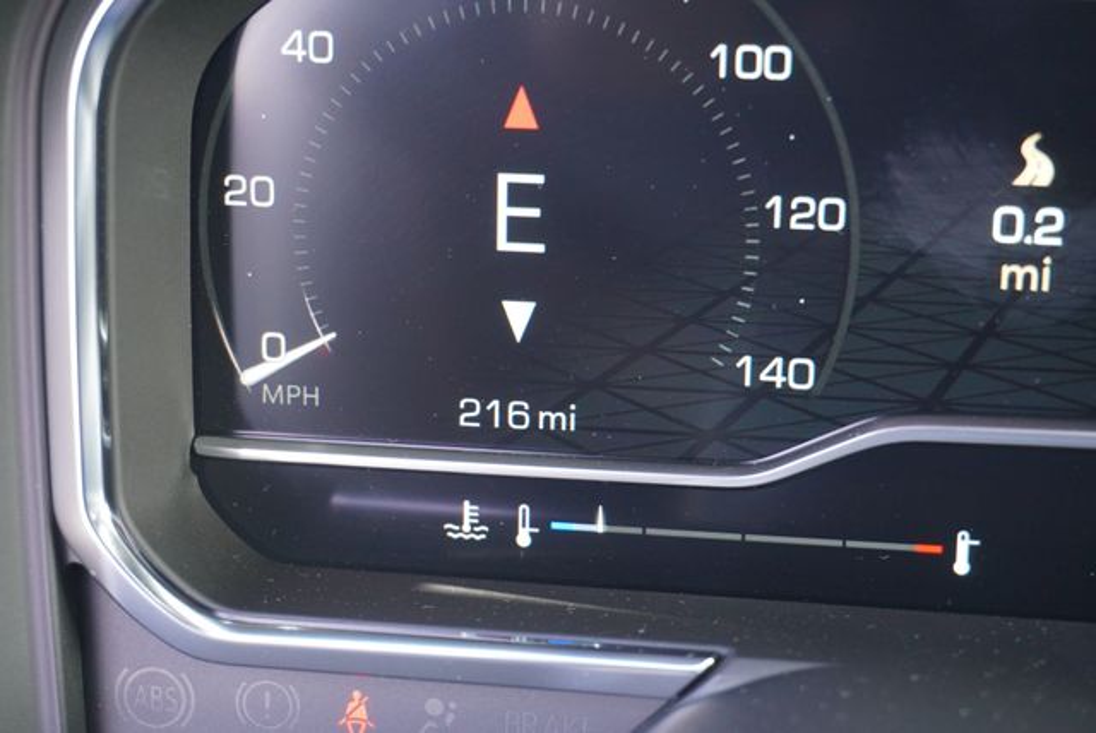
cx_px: 548
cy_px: 366
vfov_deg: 19.8
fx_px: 2103
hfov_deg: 29.2
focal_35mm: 69
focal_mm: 46
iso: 1600
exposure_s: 1/80
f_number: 5.6
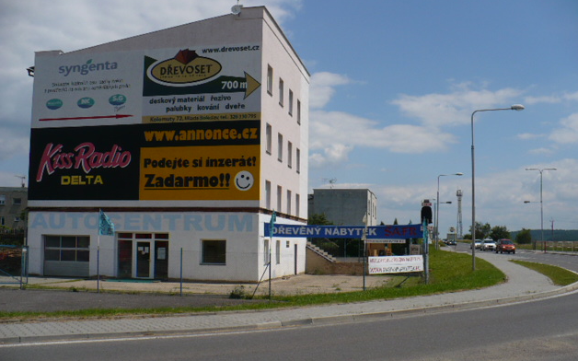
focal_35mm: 40
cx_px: 293
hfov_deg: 49.3
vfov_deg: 31.9
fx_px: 630
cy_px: 201
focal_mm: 6.1
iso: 100
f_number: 8
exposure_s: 1/500
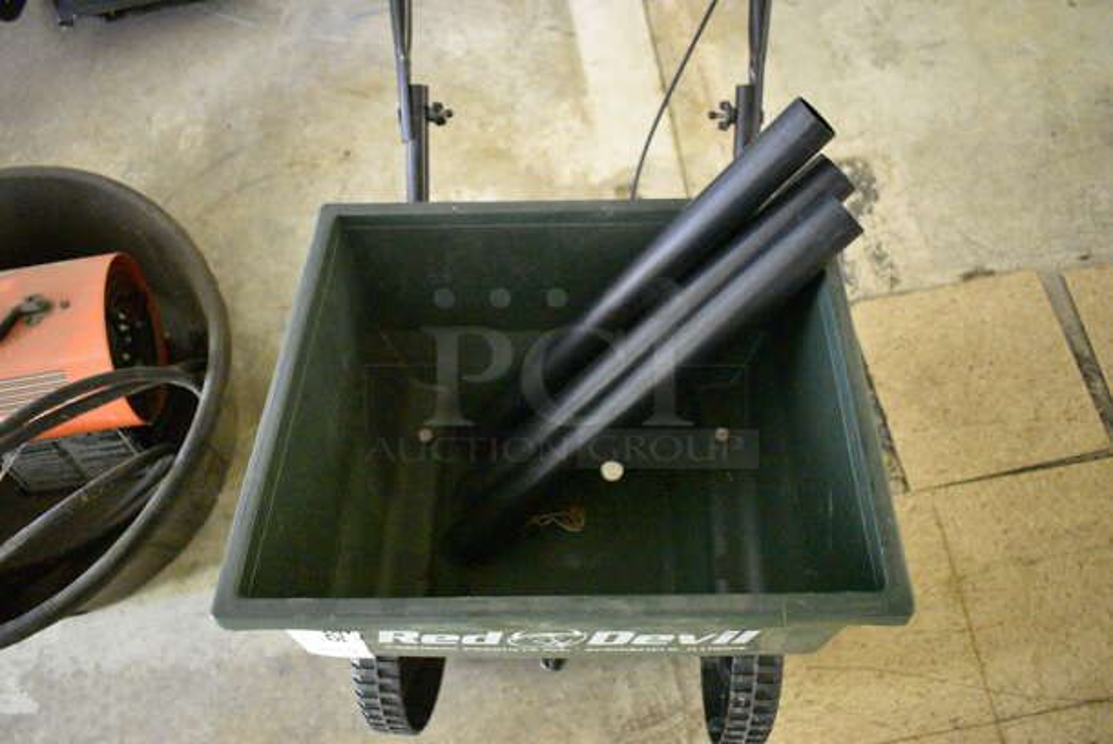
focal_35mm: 27
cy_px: 372
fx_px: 836
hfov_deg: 67.3
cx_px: 556
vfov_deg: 48.0
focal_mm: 18
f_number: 3.5
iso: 12800
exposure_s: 1/40
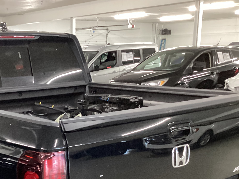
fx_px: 380
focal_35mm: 55
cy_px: 151
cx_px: 41
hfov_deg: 33.7
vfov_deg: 25.9
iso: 400
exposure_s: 1/30
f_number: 2.4
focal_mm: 3.3
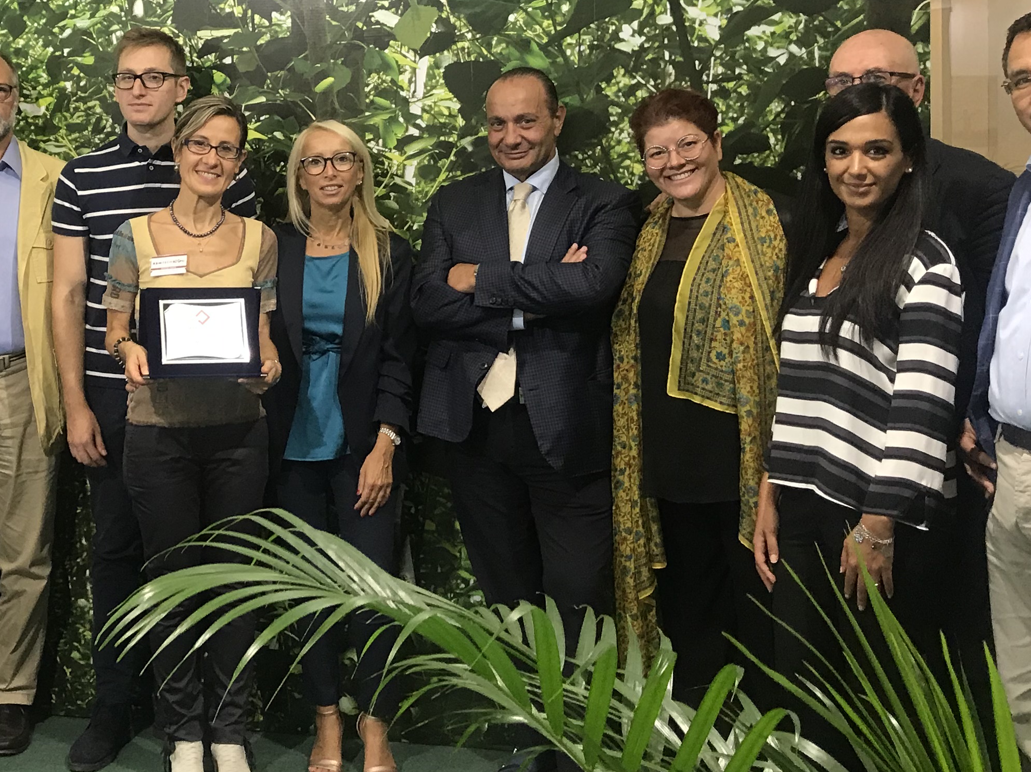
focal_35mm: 57
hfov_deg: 32.6
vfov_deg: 25.4
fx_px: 1697
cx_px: 174
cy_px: 225
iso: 40
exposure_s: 1/25
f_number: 1.8
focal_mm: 3.99
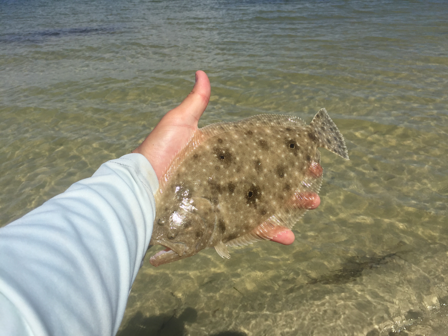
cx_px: 224
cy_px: 168
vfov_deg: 48.2
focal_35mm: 29
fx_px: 375
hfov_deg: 61.7
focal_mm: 4.15
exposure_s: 1/4950
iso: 32
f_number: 2.2
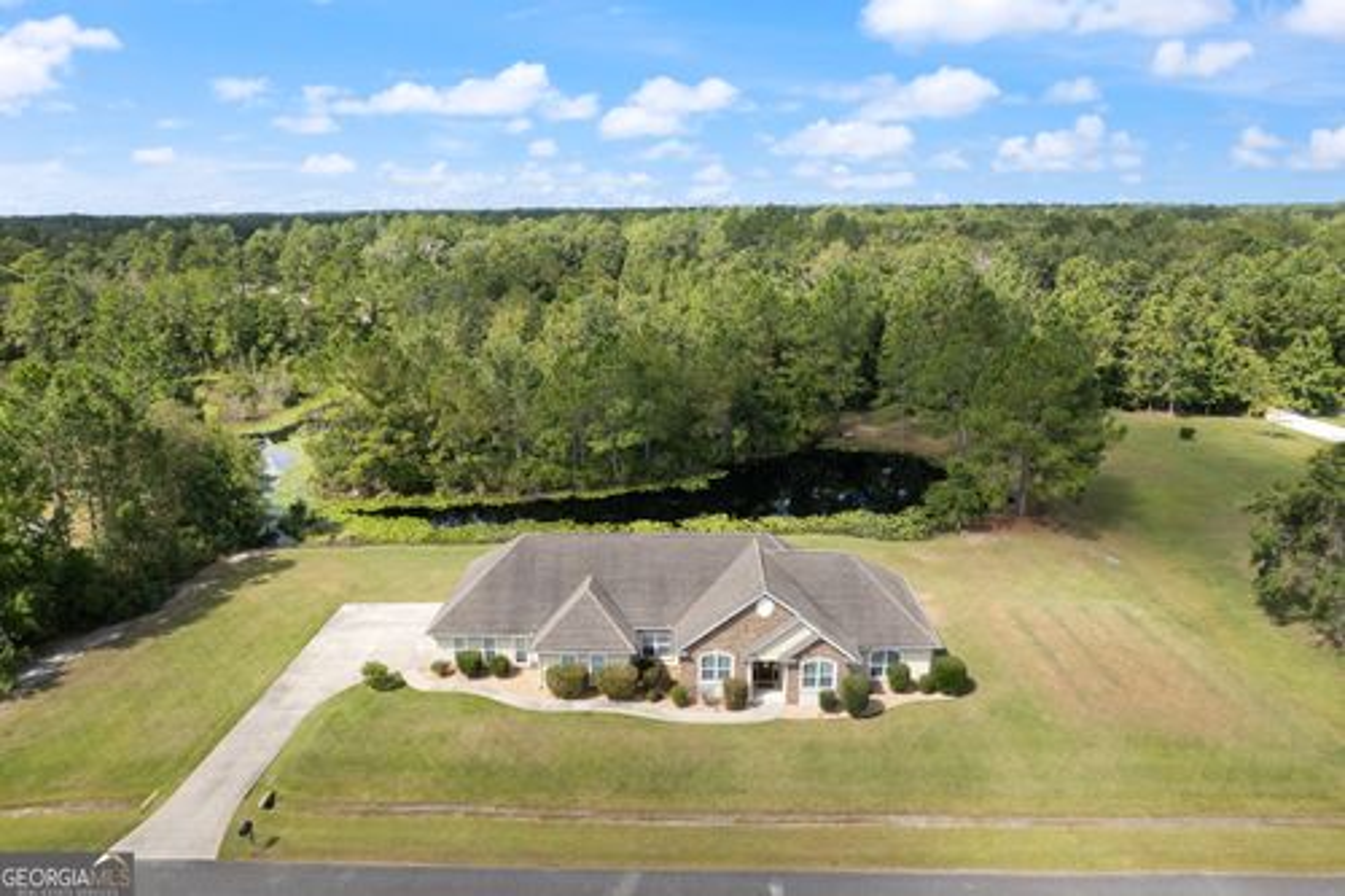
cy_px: 448
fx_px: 822
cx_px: 672
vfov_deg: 57.2
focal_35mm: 22
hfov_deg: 78.6
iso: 100
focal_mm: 8.38
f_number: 2.8
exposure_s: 1/320
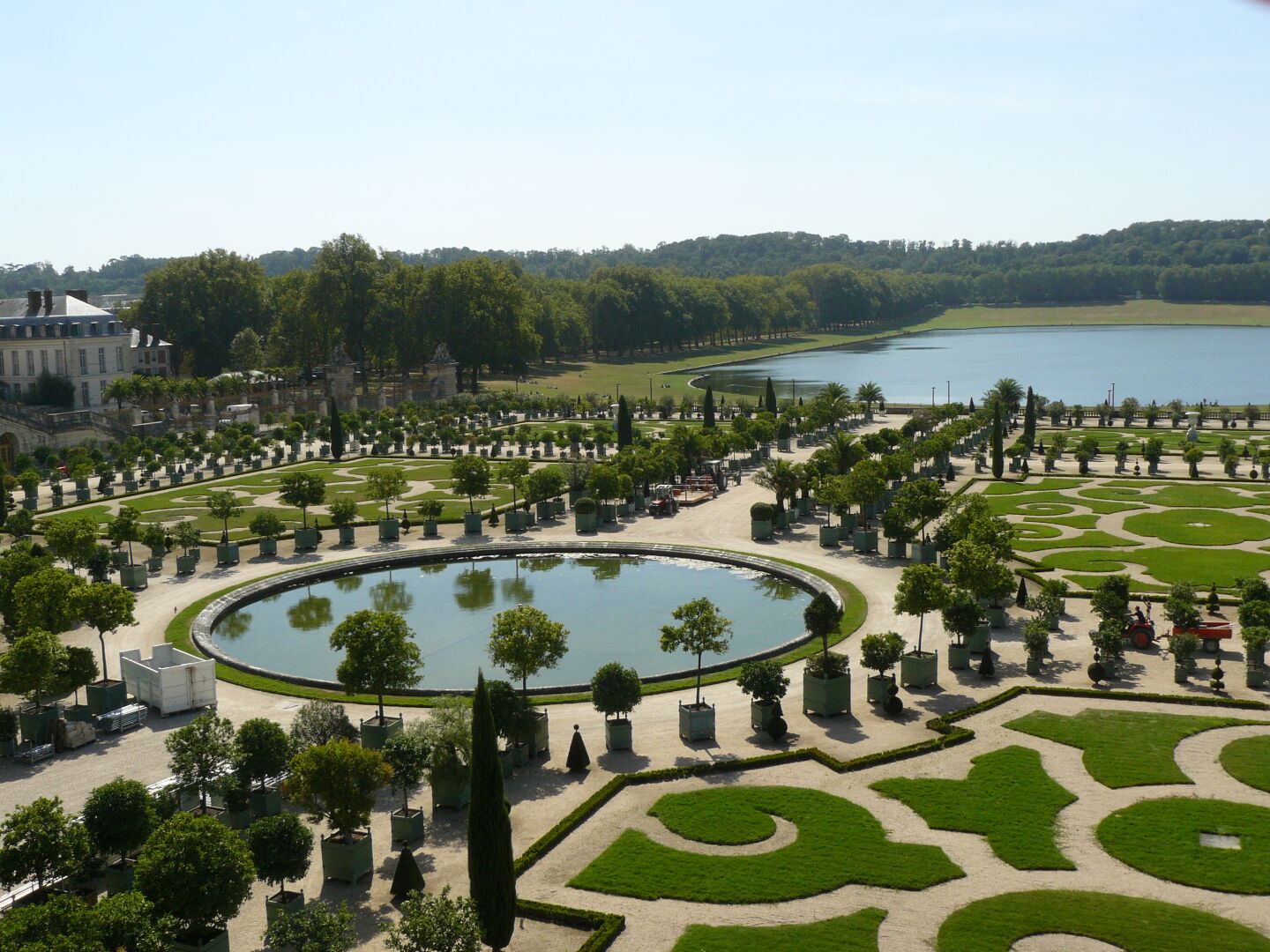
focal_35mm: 36
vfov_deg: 39.7
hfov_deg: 51.4
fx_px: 1321
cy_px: 476
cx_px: 635
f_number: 5.6
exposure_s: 1/400
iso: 100
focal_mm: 6
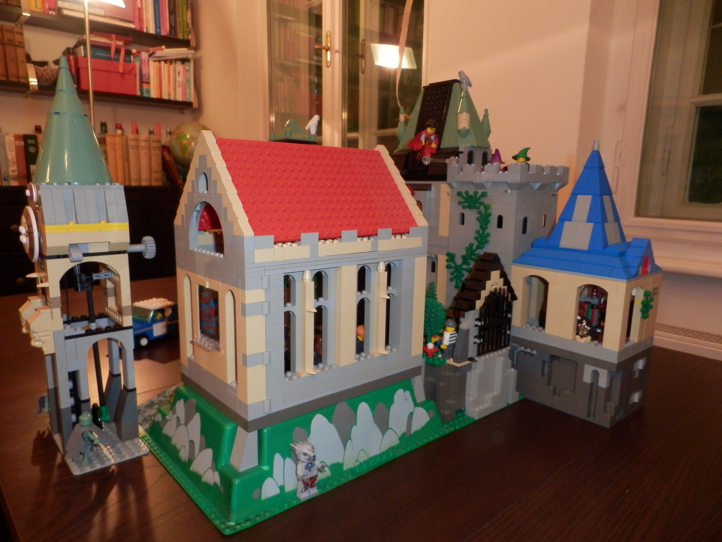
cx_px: 361
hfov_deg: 71.6
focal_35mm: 24
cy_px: 271
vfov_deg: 56.8
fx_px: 501
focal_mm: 4.2
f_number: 3
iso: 400
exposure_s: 1/30
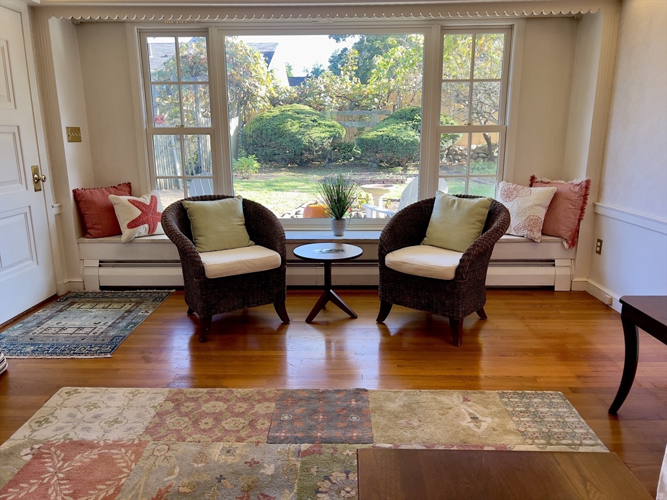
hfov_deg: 67.3
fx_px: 501
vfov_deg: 53.1
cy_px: 250
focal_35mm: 26
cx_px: 334
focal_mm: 5.7
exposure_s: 1/120
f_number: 1.5
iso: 80
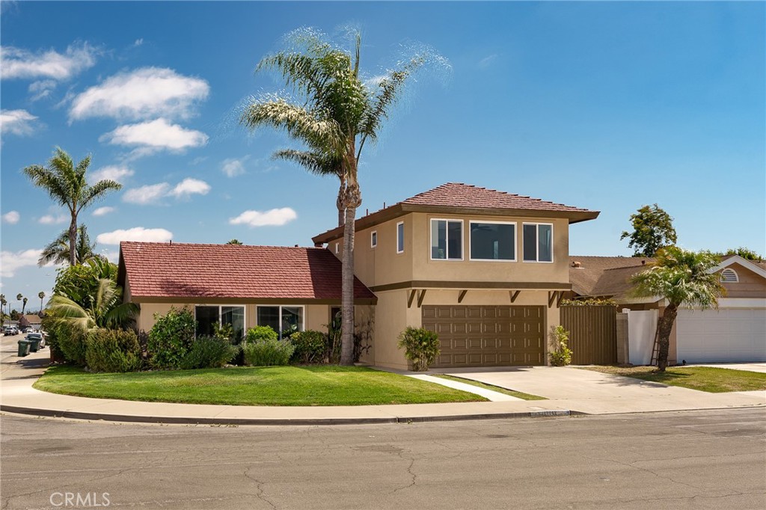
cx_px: 383
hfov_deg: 55.8
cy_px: 255
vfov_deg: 38.9
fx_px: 723
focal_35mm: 34
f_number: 11
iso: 125
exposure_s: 1/200
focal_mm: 23
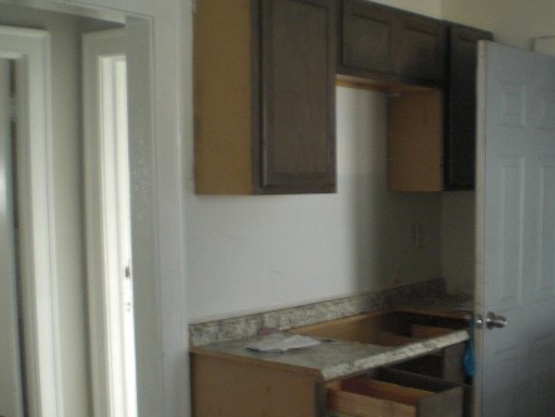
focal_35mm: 55
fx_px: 882
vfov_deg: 26.5
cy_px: 263
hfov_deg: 34.6
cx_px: 375
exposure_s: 1/10
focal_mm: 6.3
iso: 200
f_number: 3.1
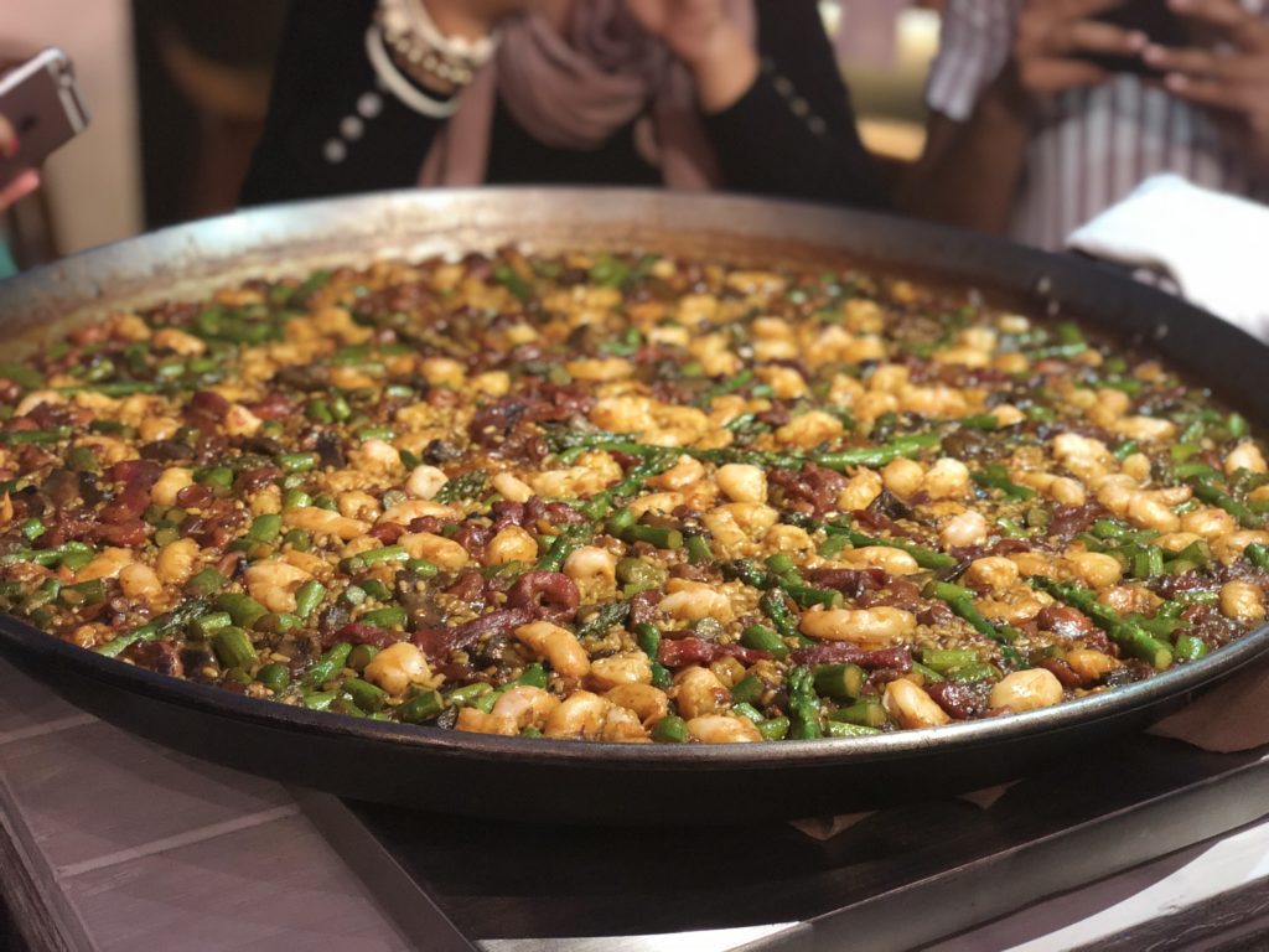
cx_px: 634
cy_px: 476
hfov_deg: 36.8
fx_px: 1906
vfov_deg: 28.0
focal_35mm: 52
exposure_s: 1/11
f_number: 2.4
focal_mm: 6
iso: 160
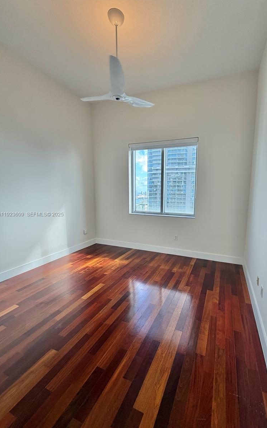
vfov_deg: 101.5
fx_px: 175
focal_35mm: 15
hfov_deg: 74.1
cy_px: 215
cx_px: 158
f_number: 2.2
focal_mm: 2.22
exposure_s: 1/120
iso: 100
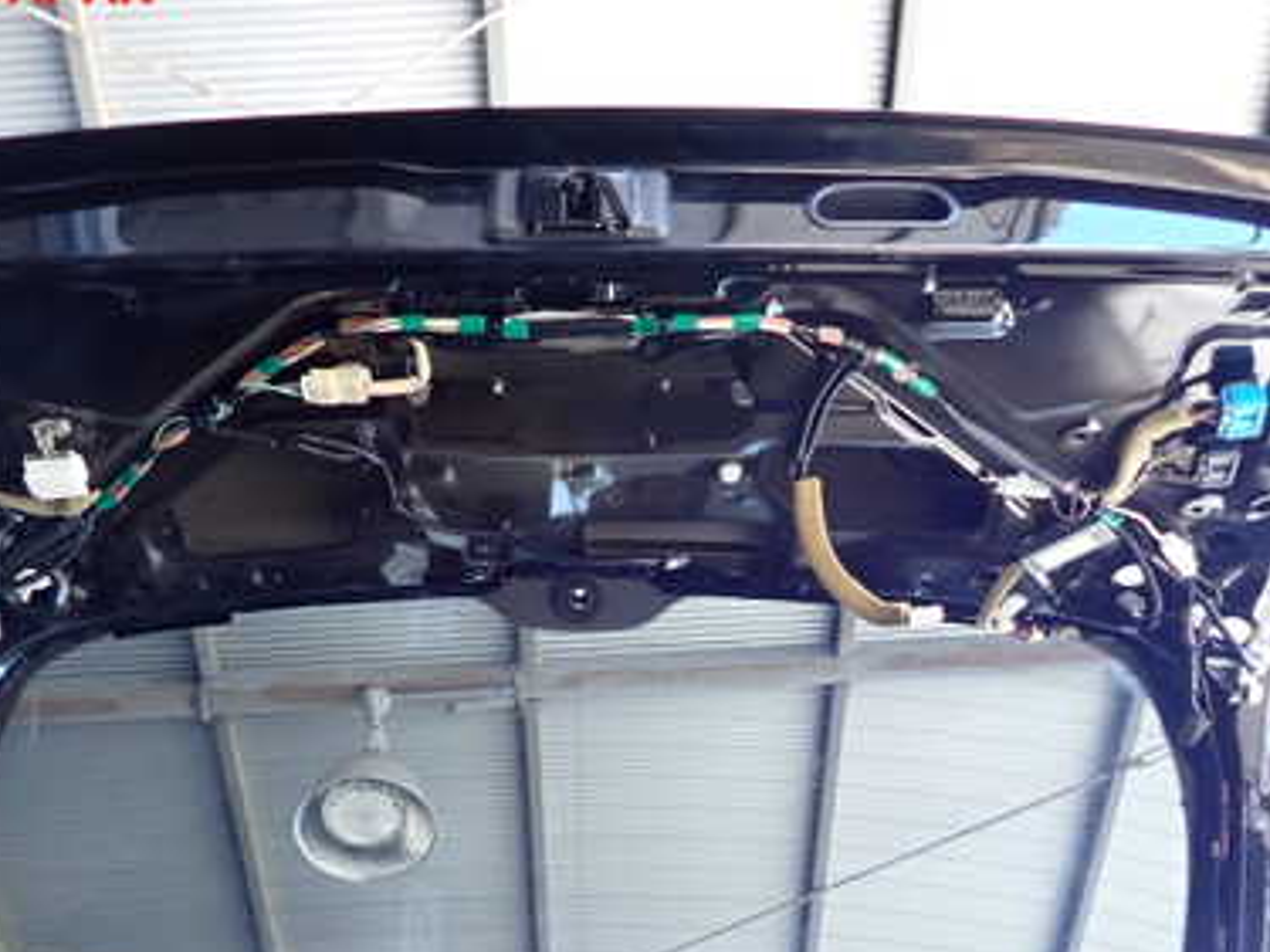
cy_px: 701
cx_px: 555
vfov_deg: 35.2
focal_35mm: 40
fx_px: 1467
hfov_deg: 46.7
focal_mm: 4.5
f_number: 2
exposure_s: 1/125
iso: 200
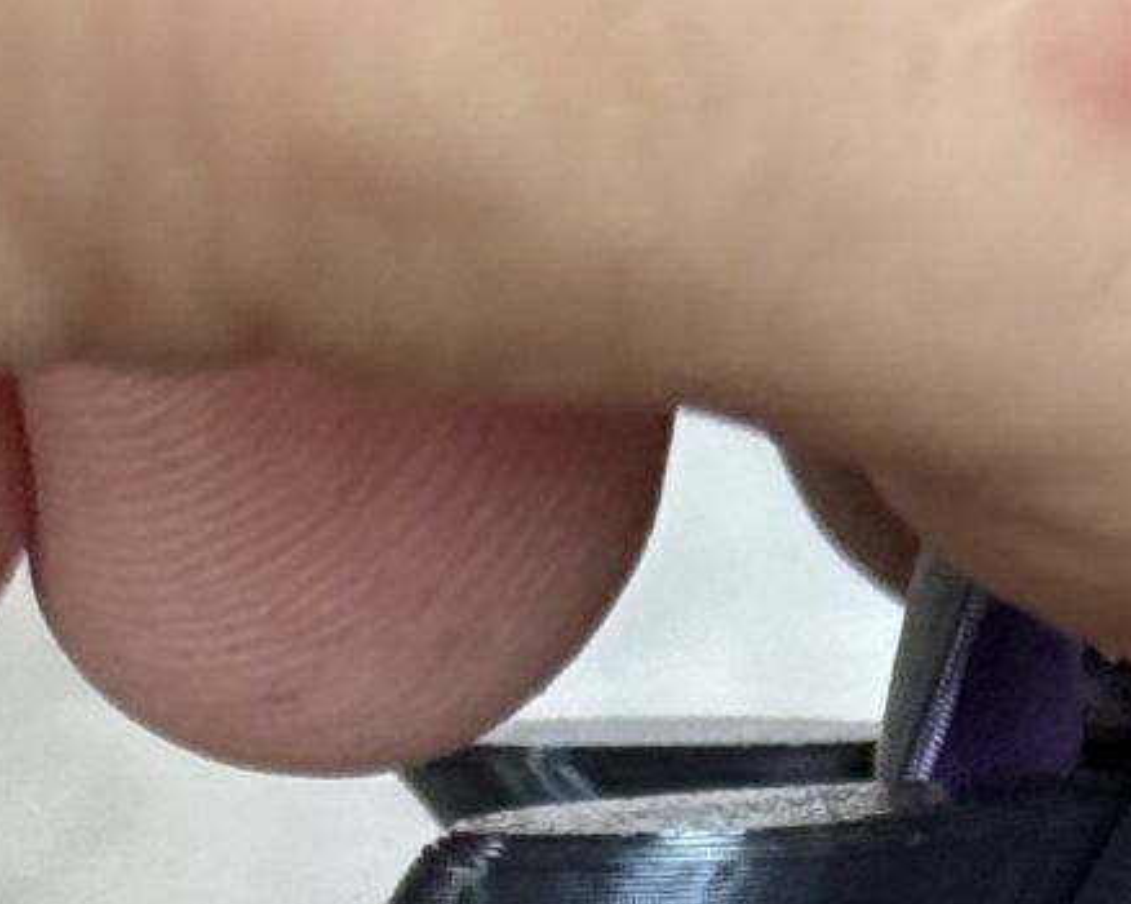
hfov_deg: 7.0
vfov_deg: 5.4
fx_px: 9168
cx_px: 1387
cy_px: 2433
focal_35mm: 274
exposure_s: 1/60
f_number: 1.78
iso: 200
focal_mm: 6.76
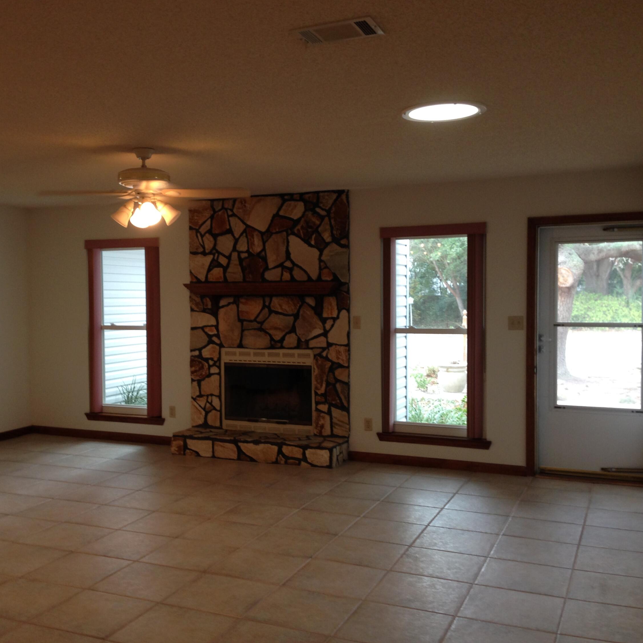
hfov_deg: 42.6
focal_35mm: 39
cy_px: 321
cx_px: 259
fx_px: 820
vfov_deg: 42.8
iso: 64
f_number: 2.4
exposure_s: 1/20
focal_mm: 4.12
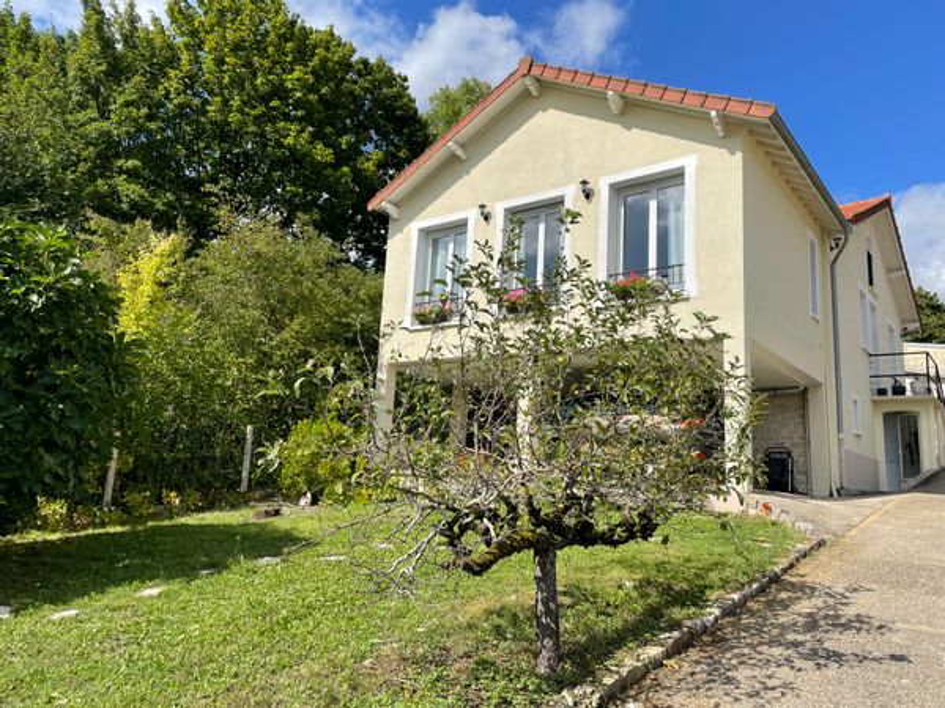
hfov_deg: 67.3
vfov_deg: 53.1
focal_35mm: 26
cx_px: 472
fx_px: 710
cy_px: 354
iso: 32
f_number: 1.6
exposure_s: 1/3861
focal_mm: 4.2
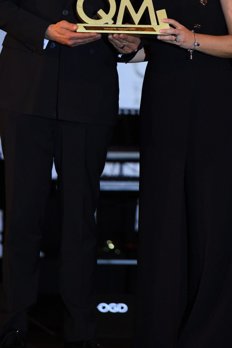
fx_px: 3650
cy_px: 69
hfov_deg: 3.6
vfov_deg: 5.4
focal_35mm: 378
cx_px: 152
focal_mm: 200
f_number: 4
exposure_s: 1/400
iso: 2500
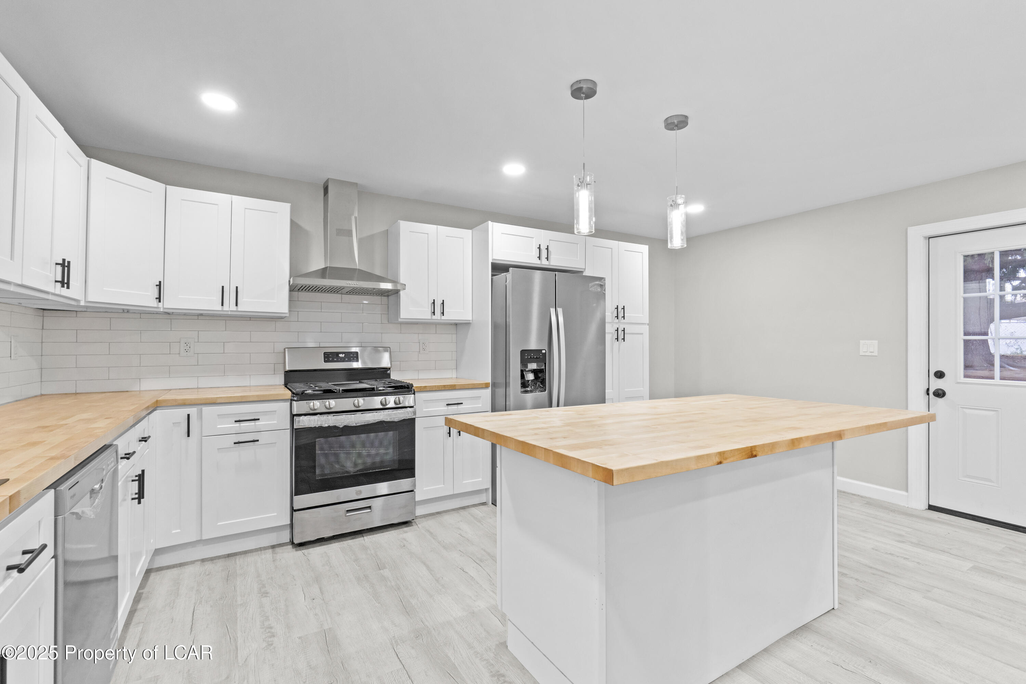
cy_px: 342
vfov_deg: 72.1
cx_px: 513
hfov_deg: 95.0
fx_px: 470
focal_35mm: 16
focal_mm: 11
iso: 250
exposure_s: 1/2
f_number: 8
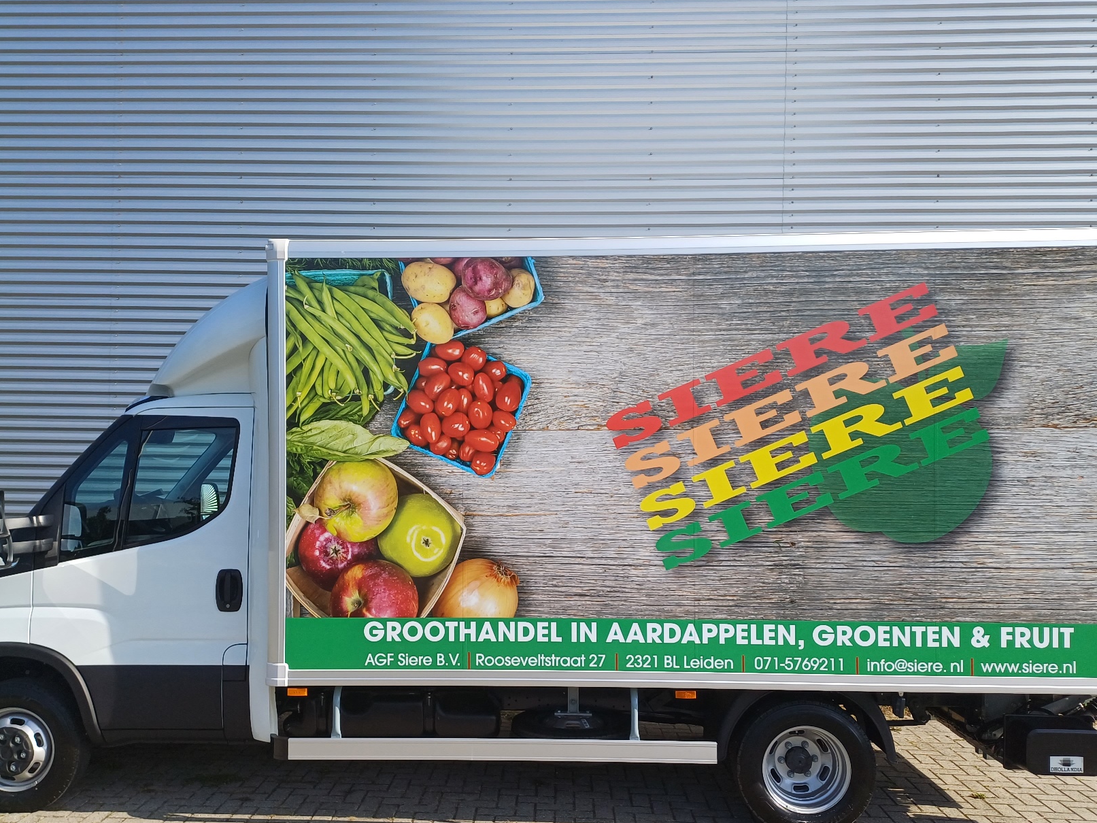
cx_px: 526
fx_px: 982
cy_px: 485
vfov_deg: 45.3
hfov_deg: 58.3
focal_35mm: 31
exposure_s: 1/677
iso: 50
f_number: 1.8
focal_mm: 4.65
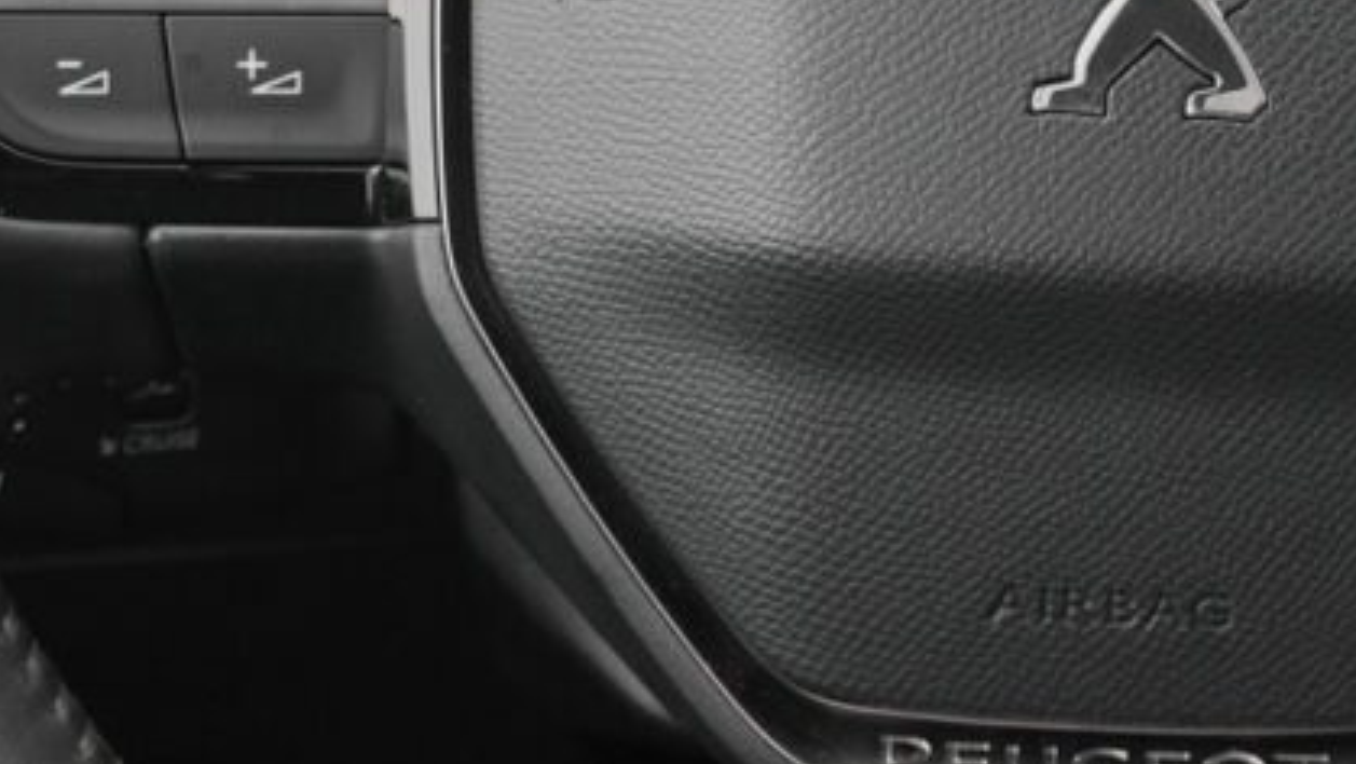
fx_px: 6258
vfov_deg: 7.0
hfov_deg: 12.3
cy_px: 28
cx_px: 1159
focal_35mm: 174
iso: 2000
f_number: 7.1
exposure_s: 1/160
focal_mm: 45
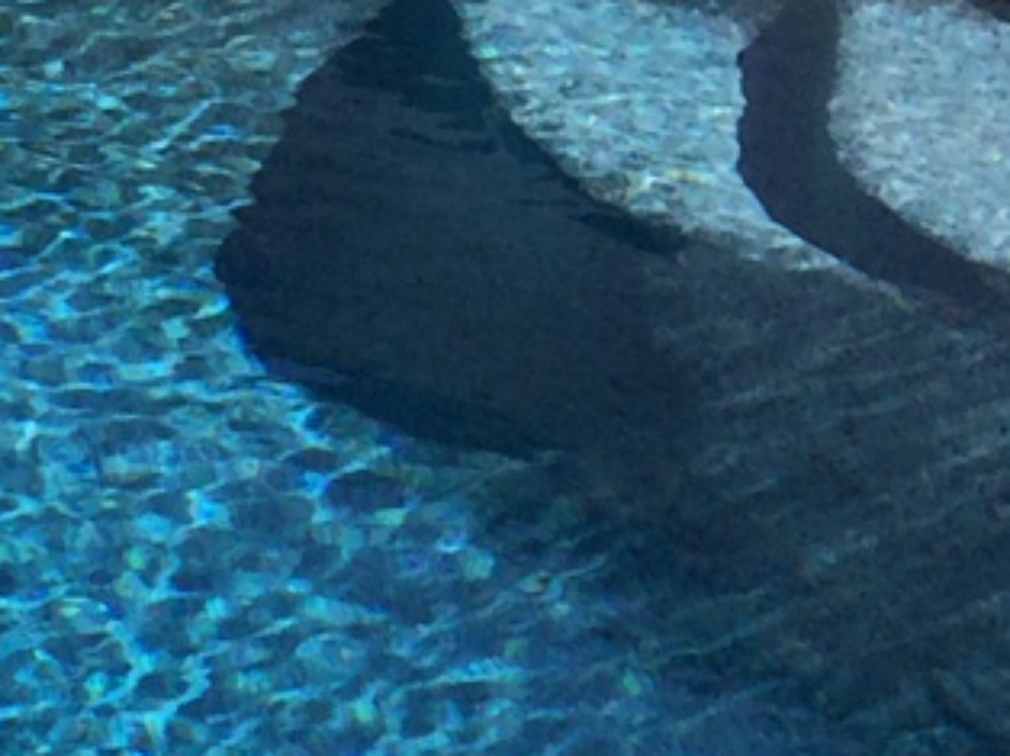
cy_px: -90
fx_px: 4548
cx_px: -1328
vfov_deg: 9.4
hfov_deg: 10.9
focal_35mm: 156
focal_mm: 4.12
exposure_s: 1/1786
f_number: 2.2
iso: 40
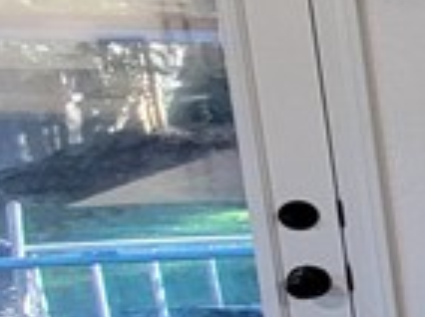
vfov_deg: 15.6
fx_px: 1152
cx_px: 1505
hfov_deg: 9.4
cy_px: 254
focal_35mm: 94
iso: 250
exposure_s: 1/60
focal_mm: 2.2
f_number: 2.2
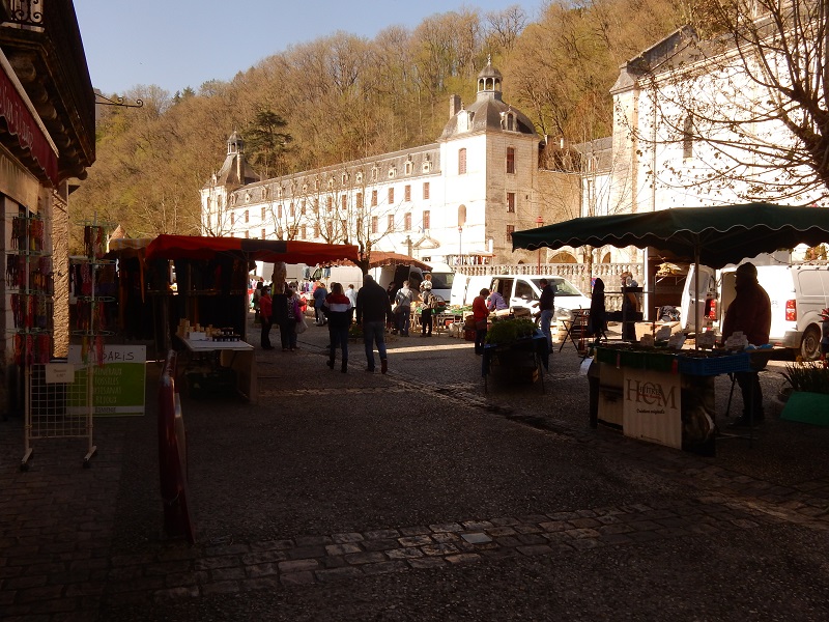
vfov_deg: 46.8
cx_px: 414
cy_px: 311
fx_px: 718
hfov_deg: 60.0
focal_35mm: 30
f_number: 4
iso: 125
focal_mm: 5.4
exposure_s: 1/800
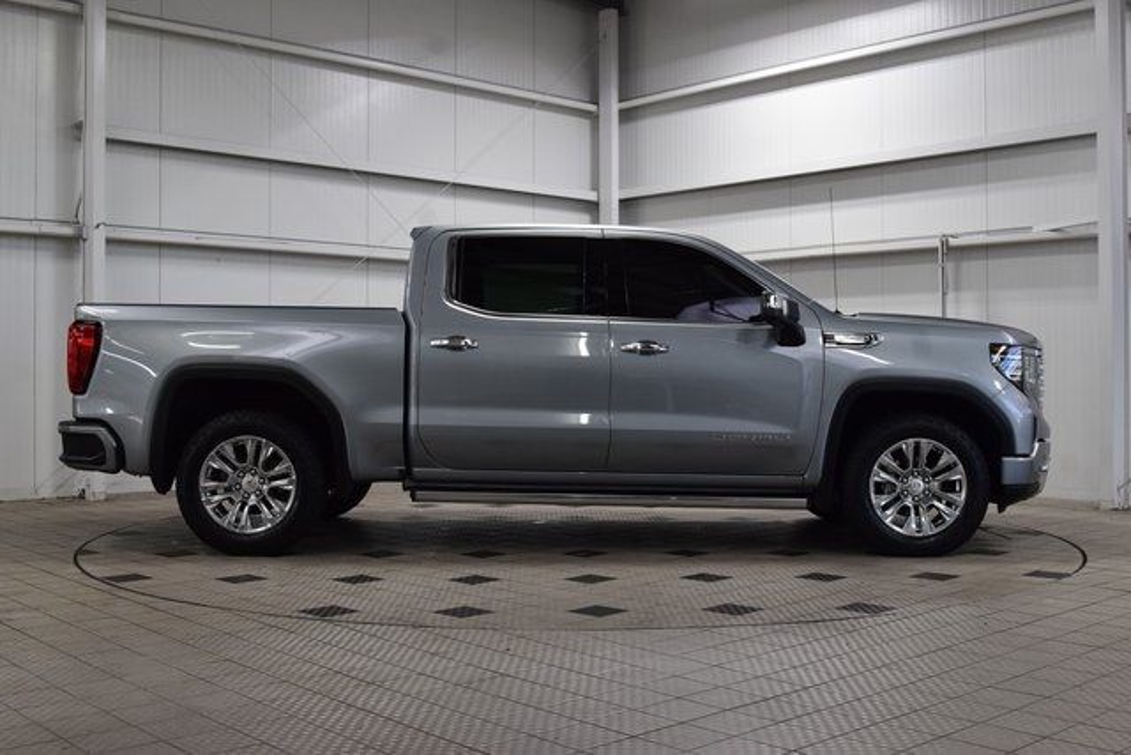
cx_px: 566
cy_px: 378
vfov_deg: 33.0
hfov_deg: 47.9
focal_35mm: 40
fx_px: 1273
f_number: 8
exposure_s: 1/60
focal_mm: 27
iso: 1250
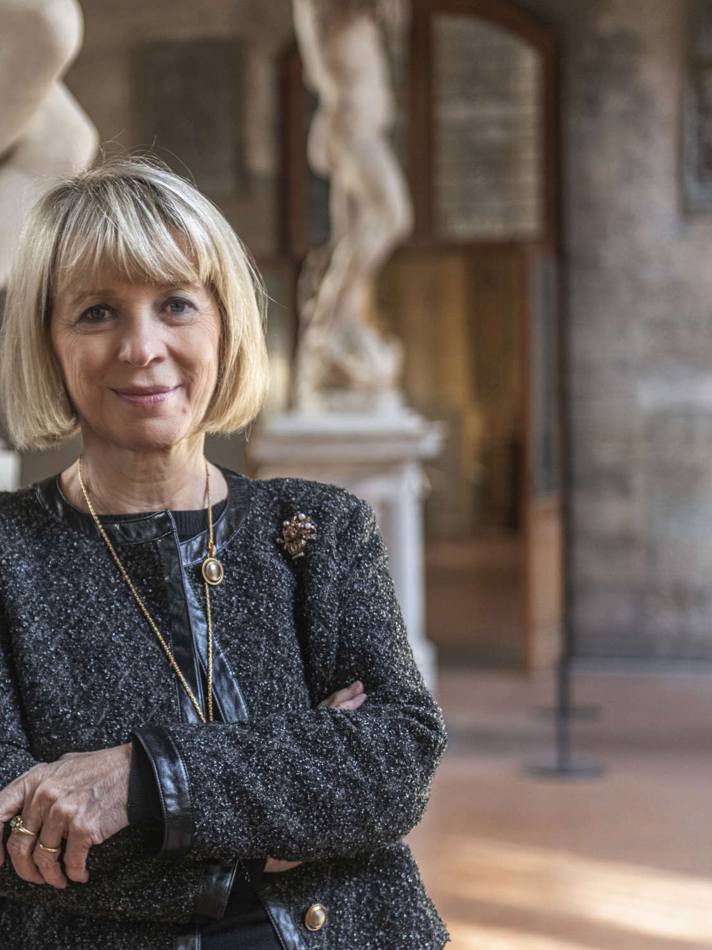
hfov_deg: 18.1
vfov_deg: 24.1
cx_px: 160
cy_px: 474
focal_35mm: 81
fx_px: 2221
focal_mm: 56
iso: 800
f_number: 2.8
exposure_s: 1/160
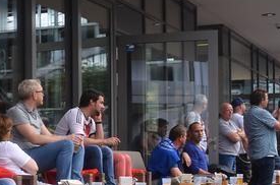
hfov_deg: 17.1
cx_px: -135
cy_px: 145
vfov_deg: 12.5
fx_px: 846
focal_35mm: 109
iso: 200
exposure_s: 1/250
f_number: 5.6
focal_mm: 20
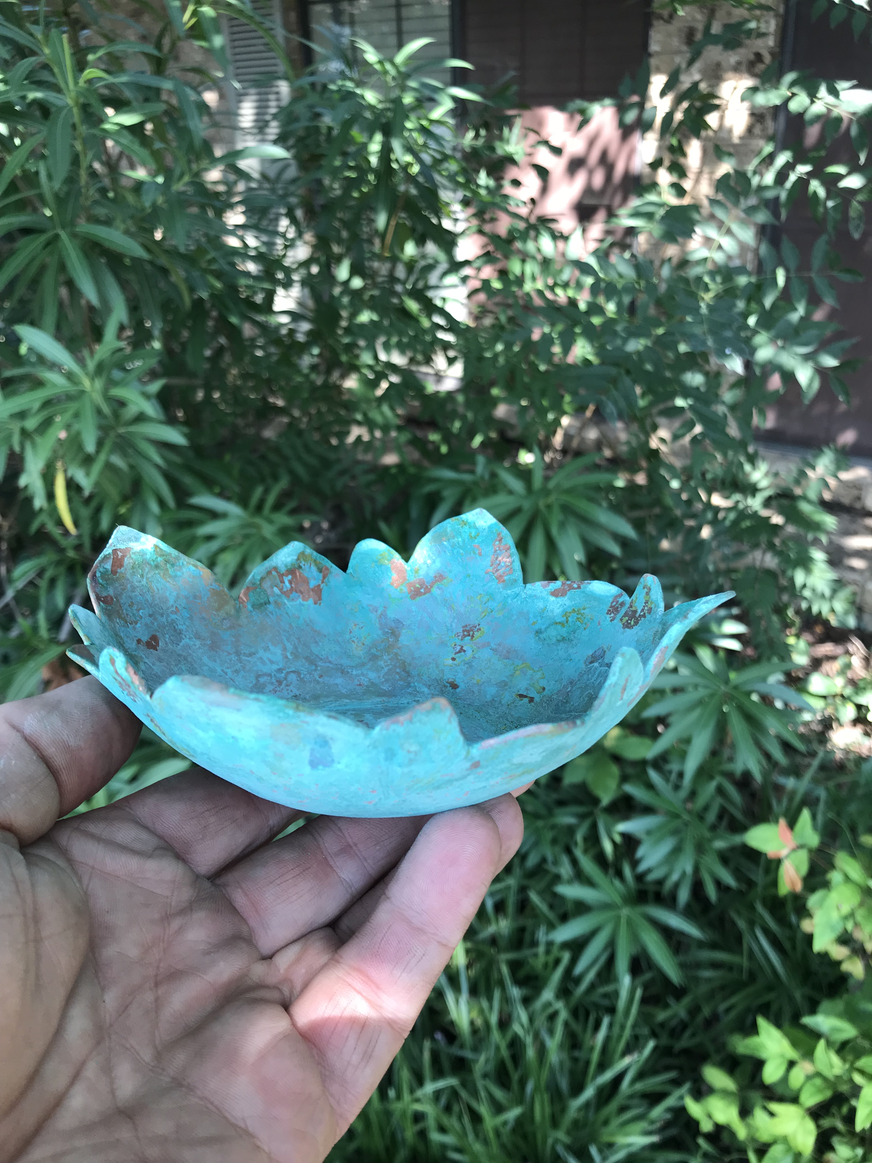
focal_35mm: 28
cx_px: 436
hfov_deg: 49.7
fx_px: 940
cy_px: 582
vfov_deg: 63.4
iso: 25
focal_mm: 3.99
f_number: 1.8
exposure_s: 1/120
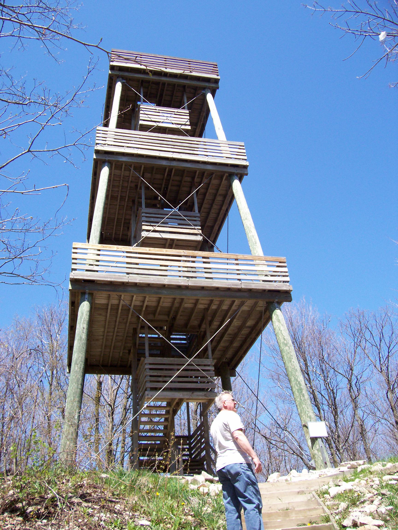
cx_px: 199
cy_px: 265
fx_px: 521
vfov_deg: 54.0
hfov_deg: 41.8
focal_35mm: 34
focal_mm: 5.6
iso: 80
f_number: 2.7
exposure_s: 1/706
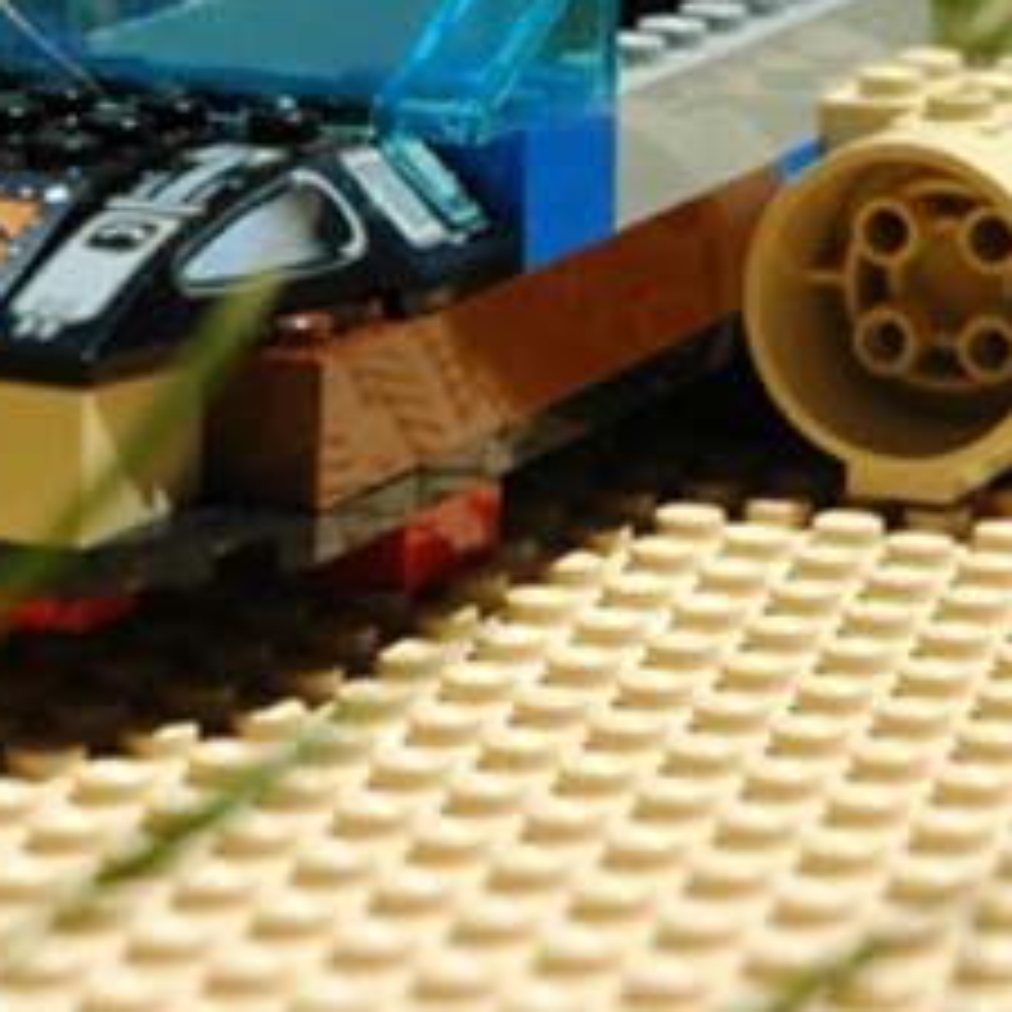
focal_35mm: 254
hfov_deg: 6.9
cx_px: 513
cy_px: 115
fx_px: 8401
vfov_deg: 6.9
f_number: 8
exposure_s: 1/500
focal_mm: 70
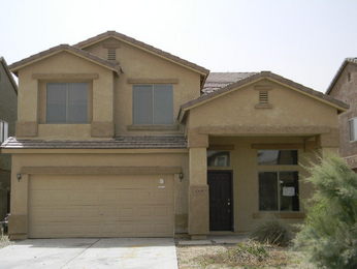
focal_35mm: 47
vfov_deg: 30.9
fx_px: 485
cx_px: 178
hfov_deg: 40.4
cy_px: 134
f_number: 3.9
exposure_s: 1/838
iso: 112
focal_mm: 8.6
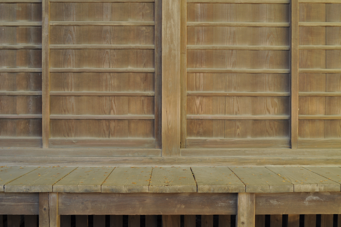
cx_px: 170
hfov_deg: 37.9
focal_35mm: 52
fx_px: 497
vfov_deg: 25.7
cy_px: 114
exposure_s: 1/15
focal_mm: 35
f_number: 4
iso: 200
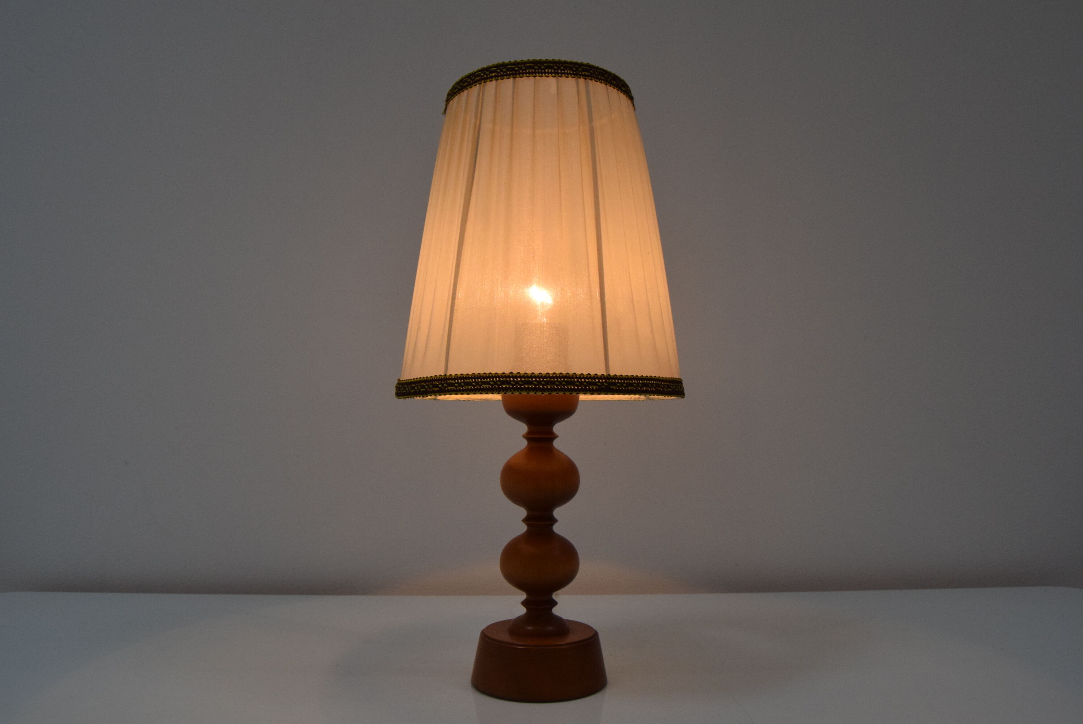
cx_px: 542
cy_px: 362
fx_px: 813
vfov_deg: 48.0
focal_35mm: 27
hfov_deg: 67.3
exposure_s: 1/320
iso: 1600
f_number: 9
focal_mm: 18
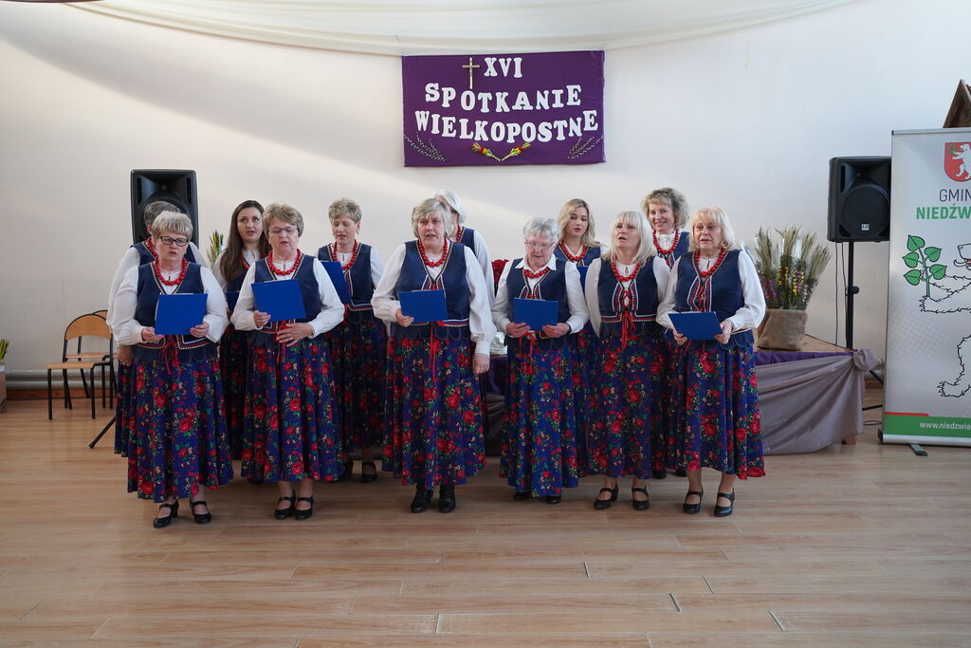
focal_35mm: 35
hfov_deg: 54.4
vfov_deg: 37.9
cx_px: 486
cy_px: 324
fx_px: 944
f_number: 4
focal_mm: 35
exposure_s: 1/160
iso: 2500
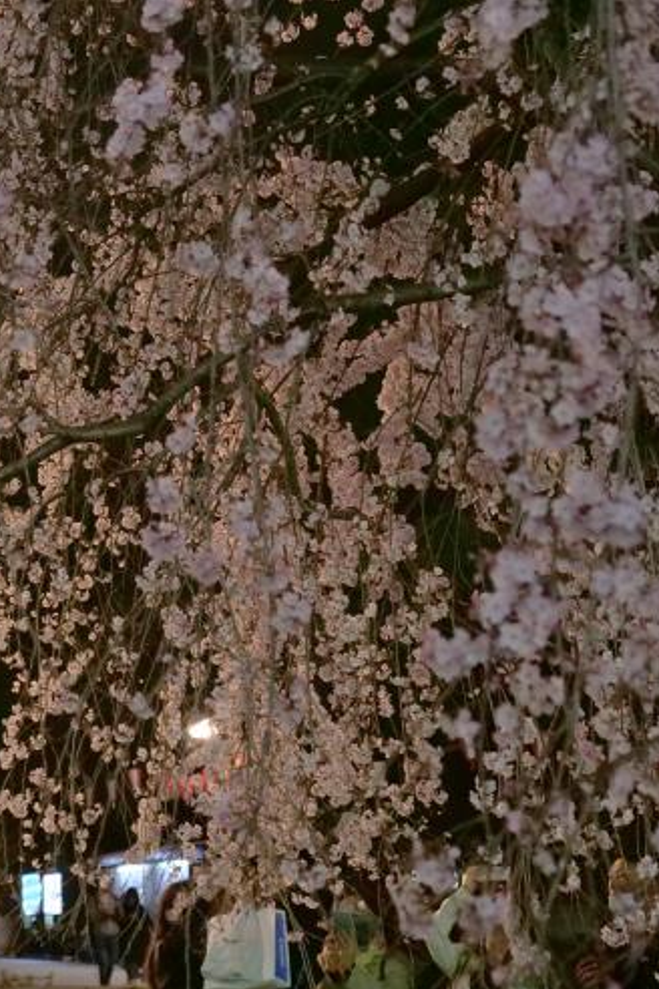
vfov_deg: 25.1
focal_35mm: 81
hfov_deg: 16.6
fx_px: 2224
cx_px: 56
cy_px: 496
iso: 2500
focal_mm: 29
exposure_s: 1/60
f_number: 3.7
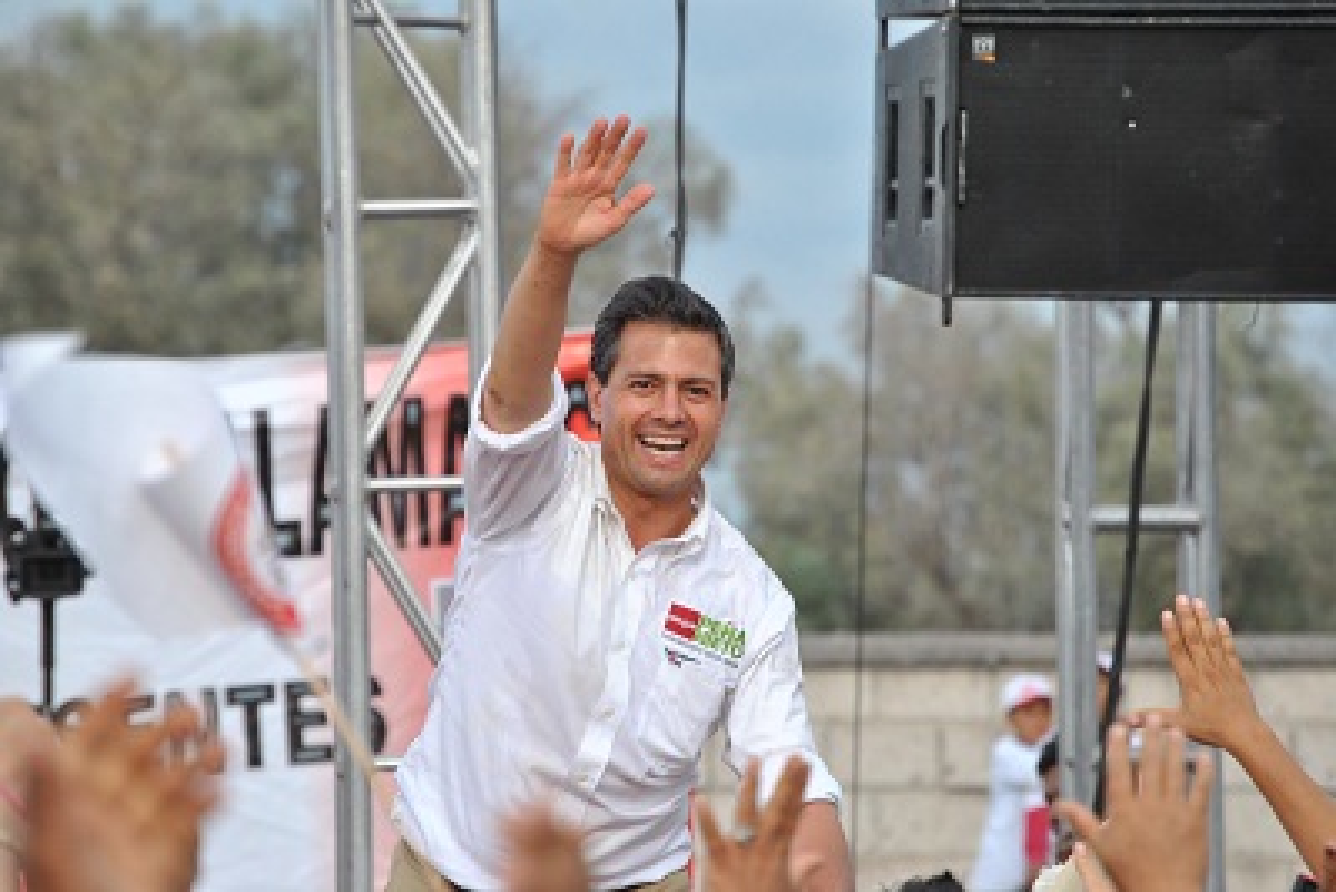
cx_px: 668
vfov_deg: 4.6
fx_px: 11137
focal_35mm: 300
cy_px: 446
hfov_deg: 6.9
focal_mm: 200
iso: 400
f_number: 8
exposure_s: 1/500
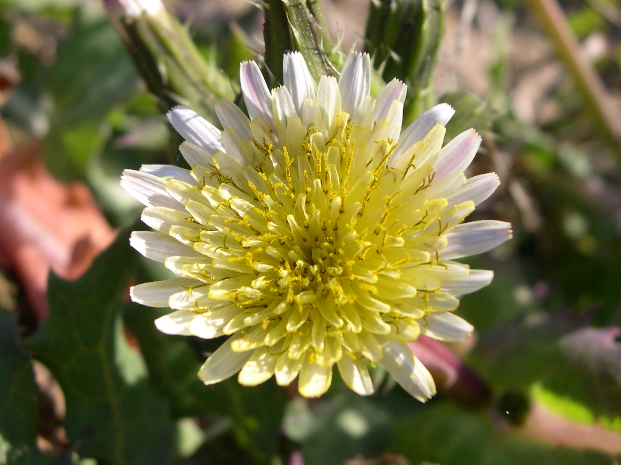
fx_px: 682
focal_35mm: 38
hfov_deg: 49.0
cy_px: 232
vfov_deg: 37.7
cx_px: 310
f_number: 7.6
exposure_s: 1/129
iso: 100
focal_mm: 8
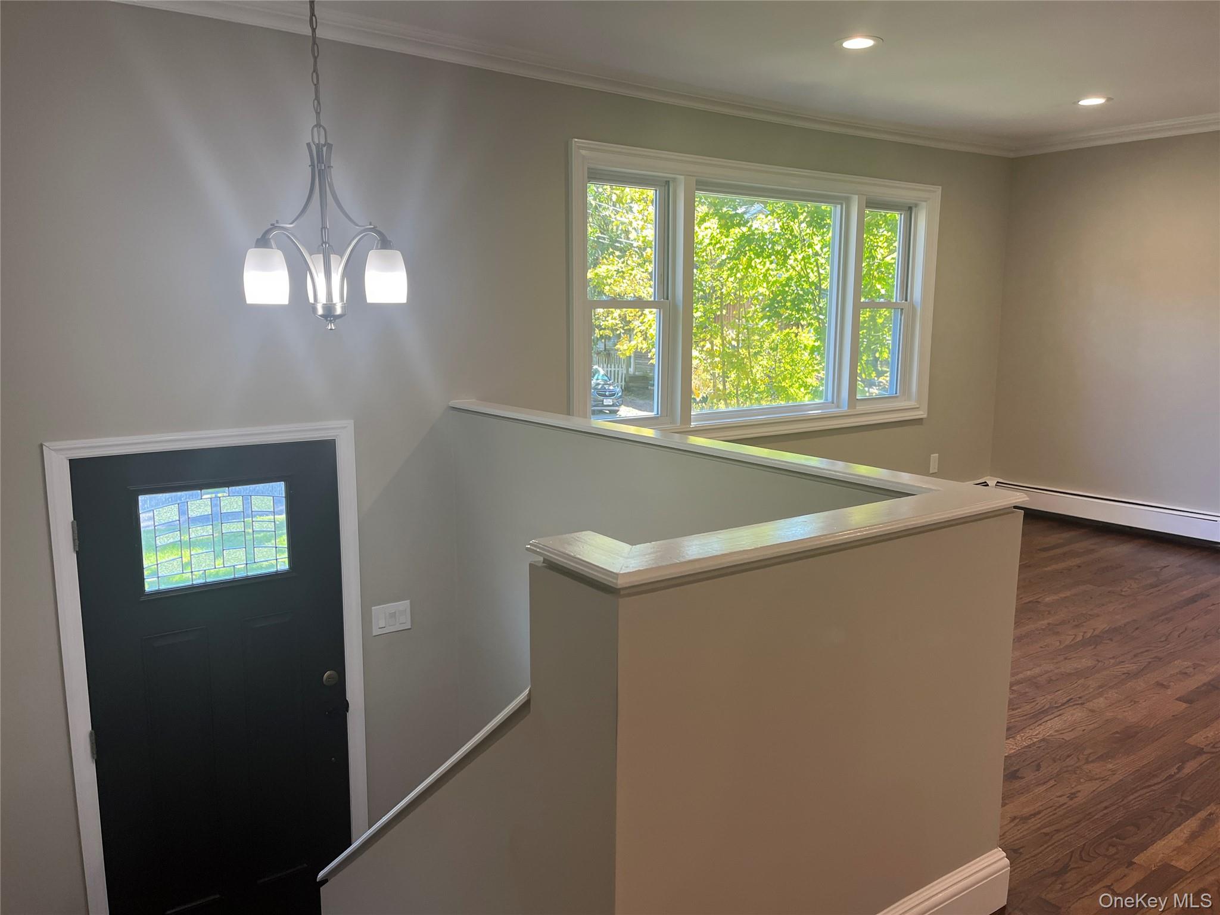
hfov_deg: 67.3
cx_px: 610
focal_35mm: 26
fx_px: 916
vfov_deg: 53.1
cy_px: 458
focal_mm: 5.1
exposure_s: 1/120
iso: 80
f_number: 1.6
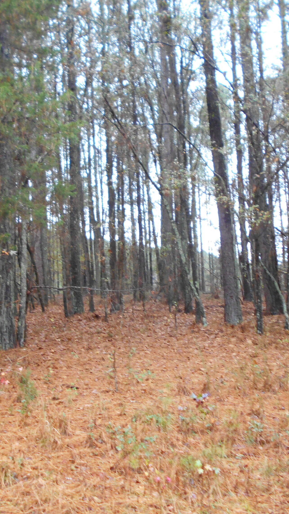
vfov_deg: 52.8
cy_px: 257
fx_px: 518
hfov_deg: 30.7
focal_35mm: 38
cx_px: 76
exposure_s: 1/30
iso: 180
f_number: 3.2
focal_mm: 4.6
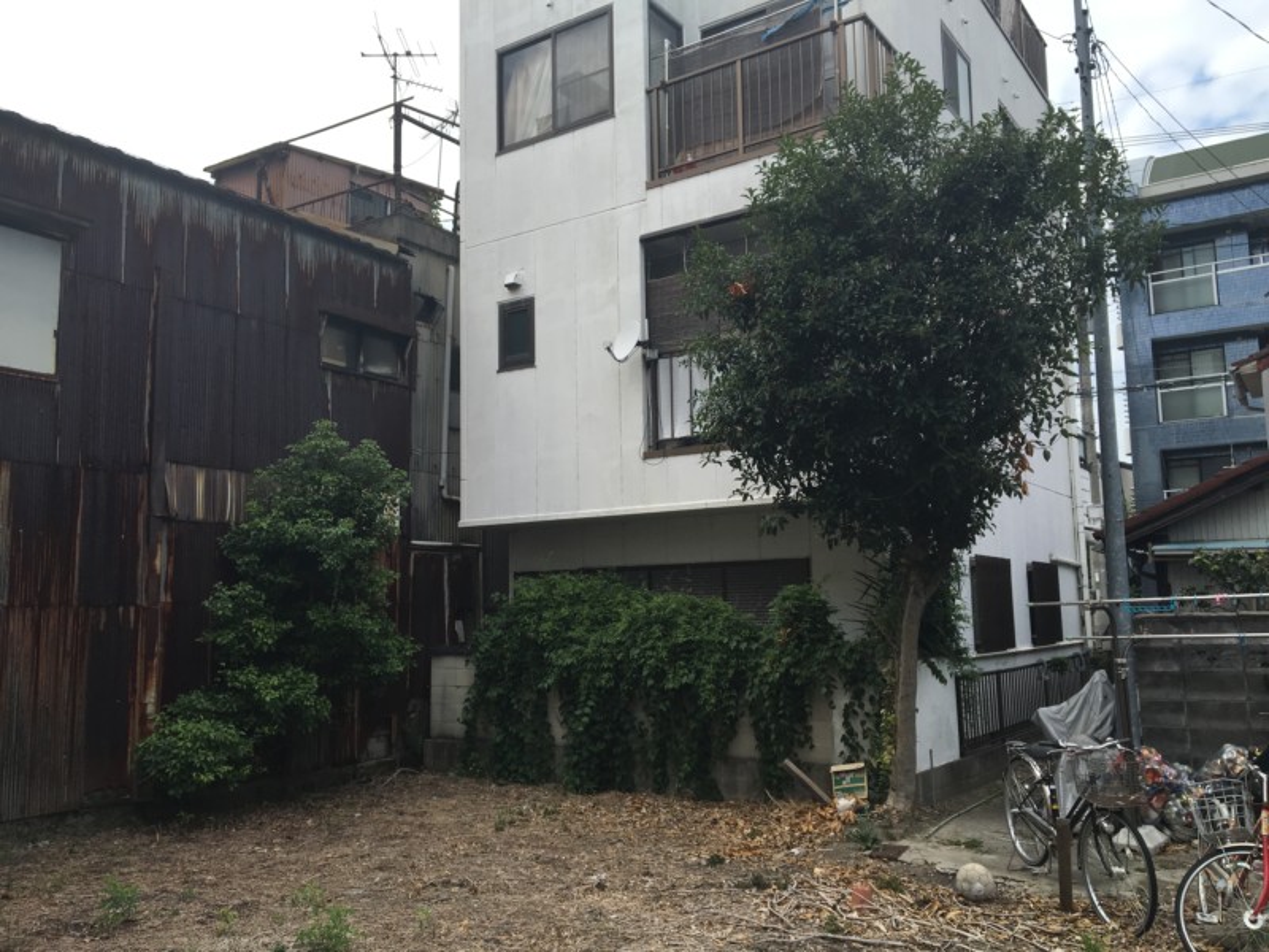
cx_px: 634
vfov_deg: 48.2
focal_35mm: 29
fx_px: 1063
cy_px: 476
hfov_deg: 61.7
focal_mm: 4.15
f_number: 2.2
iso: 25
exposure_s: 1/950
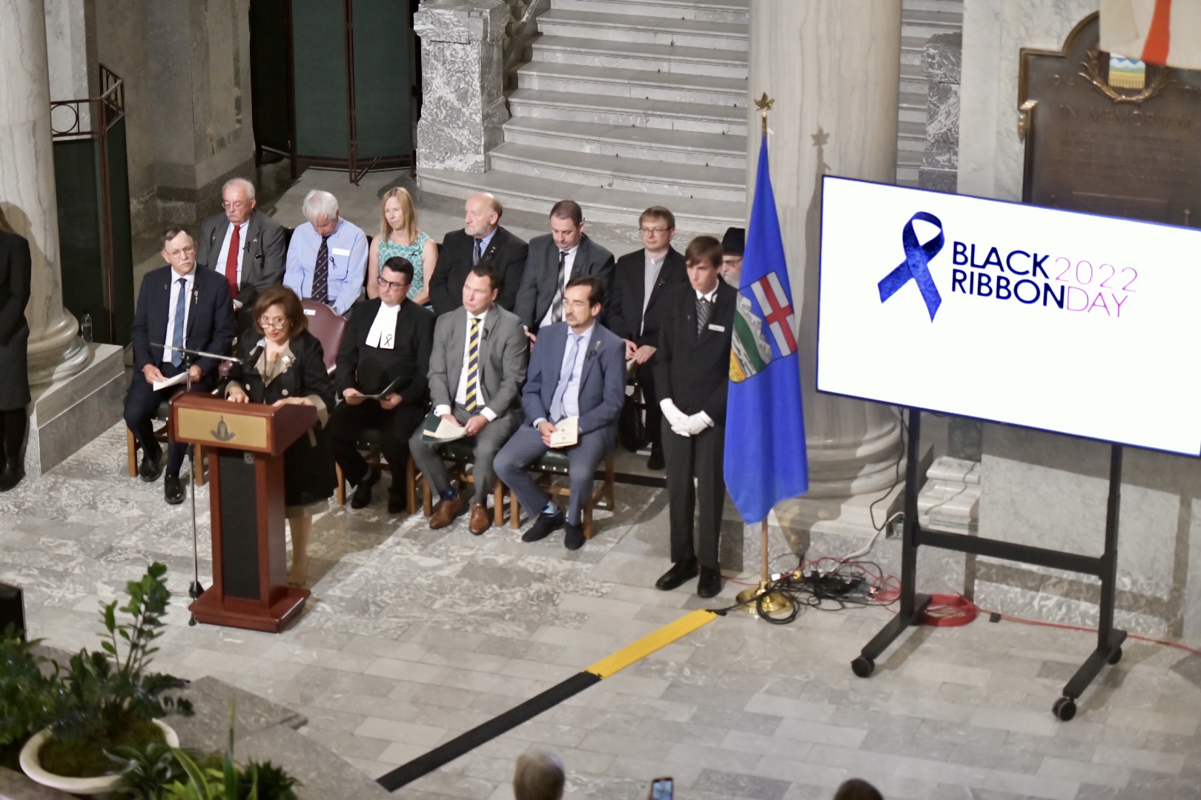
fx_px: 3002
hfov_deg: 22.6
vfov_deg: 15.2
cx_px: 600
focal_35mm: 90
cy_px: 400
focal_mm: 90
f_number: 4
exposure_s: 1/250
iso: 6400
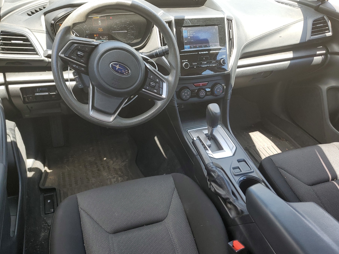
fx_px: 284
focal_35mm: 29
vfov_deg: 48.2
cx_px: 159
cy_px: 118
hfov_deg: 61.6
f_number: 1.5
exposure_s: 1/208
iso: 50
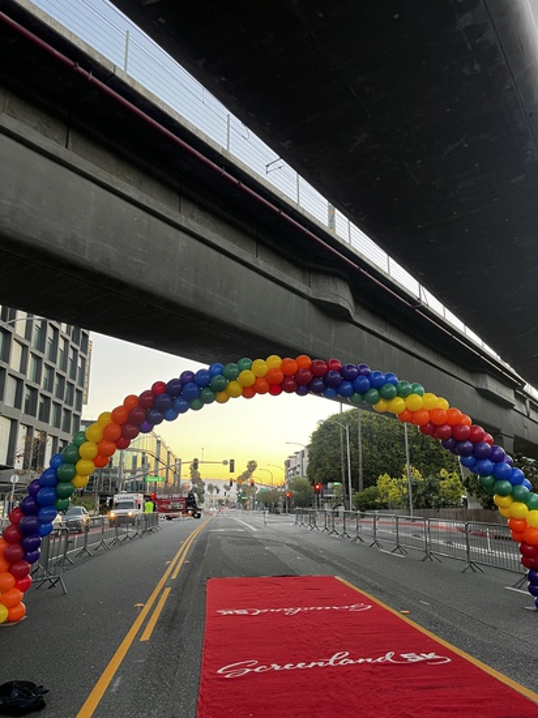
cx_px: 269
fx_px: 539
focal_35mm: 26
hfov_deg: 53.0
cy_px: 359
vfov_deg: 67.3
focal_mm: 5.1
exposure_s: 1/86
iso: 125
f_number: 1.6
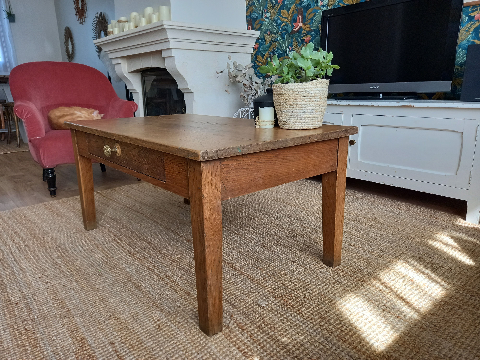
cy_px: 180
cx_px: 240
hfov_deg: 69.4
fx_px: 347
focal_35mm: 25
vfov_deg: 54.9
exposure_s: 1/50
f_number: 2
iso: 80
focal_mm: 4.6
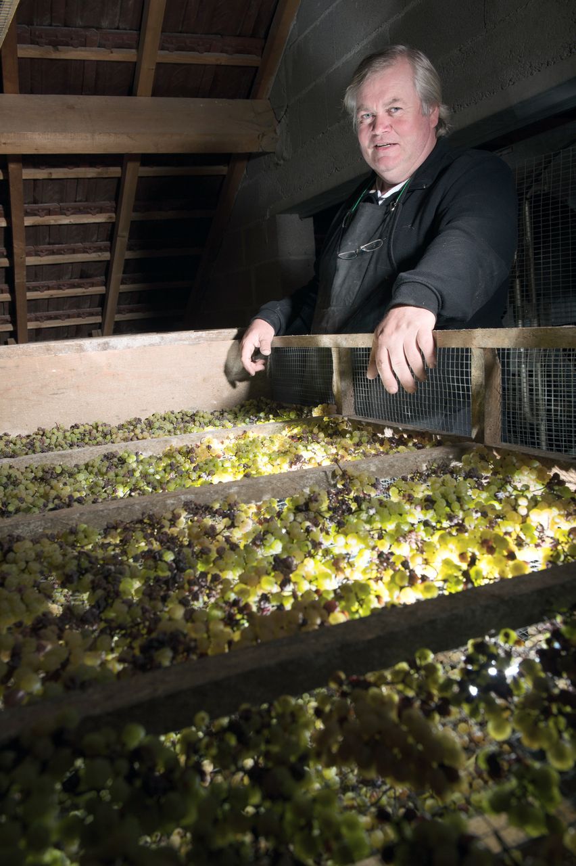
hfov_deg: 42.3
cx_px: 288
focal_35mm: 31
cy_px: 433
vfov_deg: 60.3
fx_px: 745
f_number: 8
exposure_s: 1/250
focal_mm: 31
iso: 400
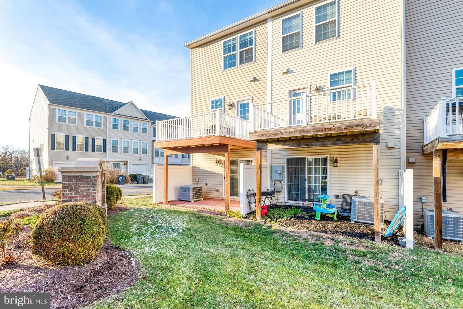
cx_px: 232
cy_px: 154
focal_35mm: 17
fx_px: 219
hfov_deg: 93.3
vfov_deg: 70.5
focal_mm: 17
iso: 400
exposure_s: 1/400
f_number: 8
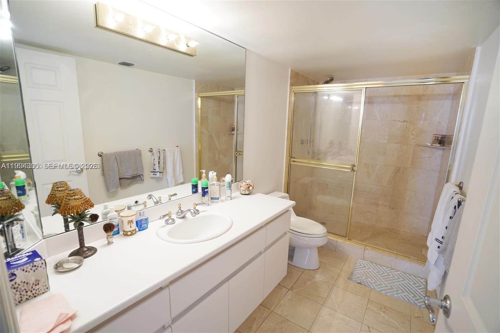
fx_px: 222
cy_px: 166
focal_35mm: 16
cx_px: 250
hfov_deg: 96.7
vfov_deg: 73.7
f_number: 4
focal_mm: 16
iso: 1000
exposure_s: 1/60
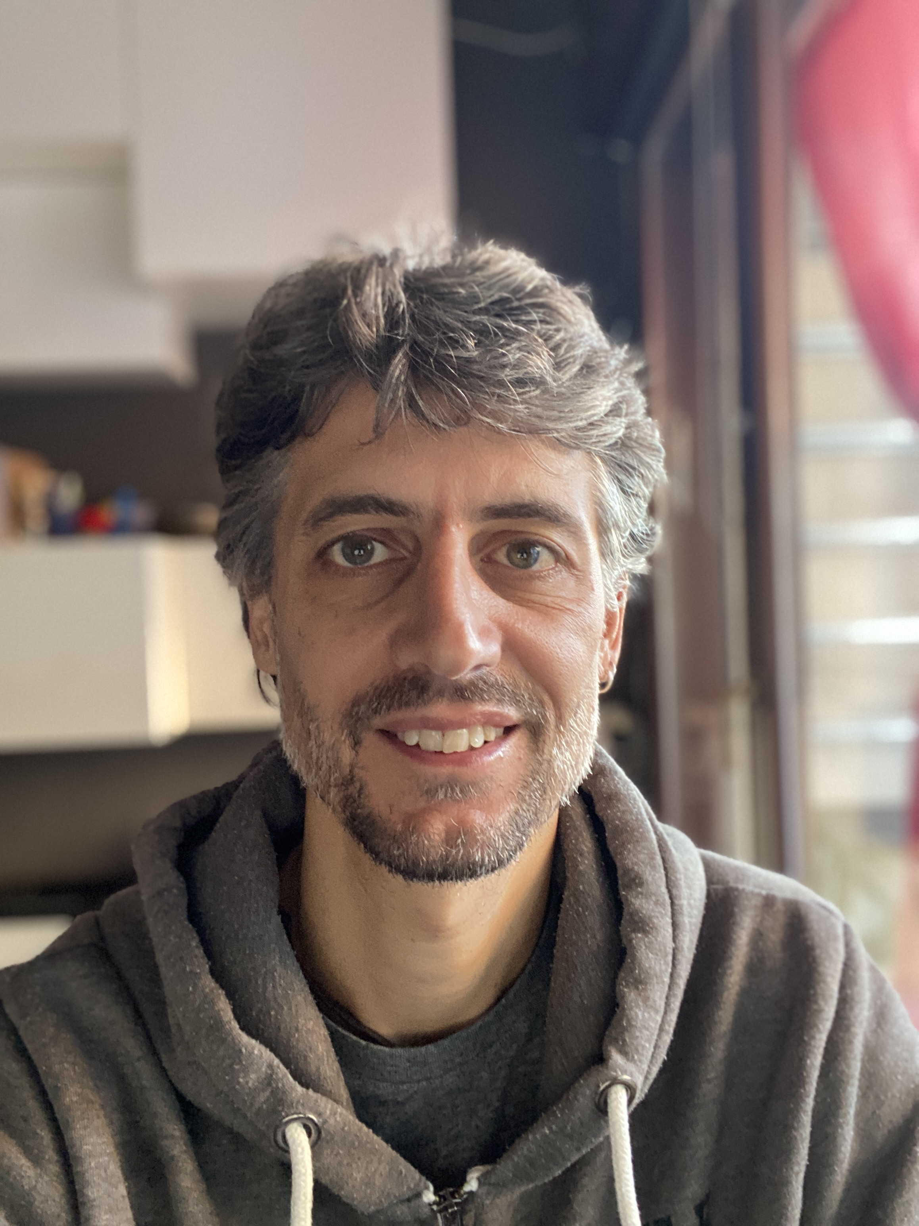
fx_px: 1062
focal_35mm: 30
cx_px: 460
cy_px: 613
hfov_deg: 46.8
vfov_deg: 60.0
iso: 400
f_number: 2.2
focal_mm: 2.71
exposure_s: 1/43
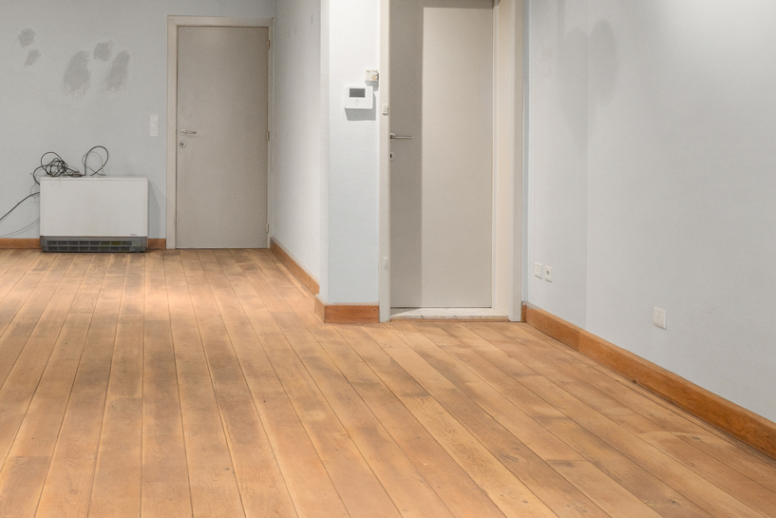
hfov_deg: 49.6
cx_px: 185
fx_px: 798
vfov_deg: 34.9
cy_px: 107
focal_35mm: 37
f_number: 11
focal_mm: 14
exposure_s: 1/8
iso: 250
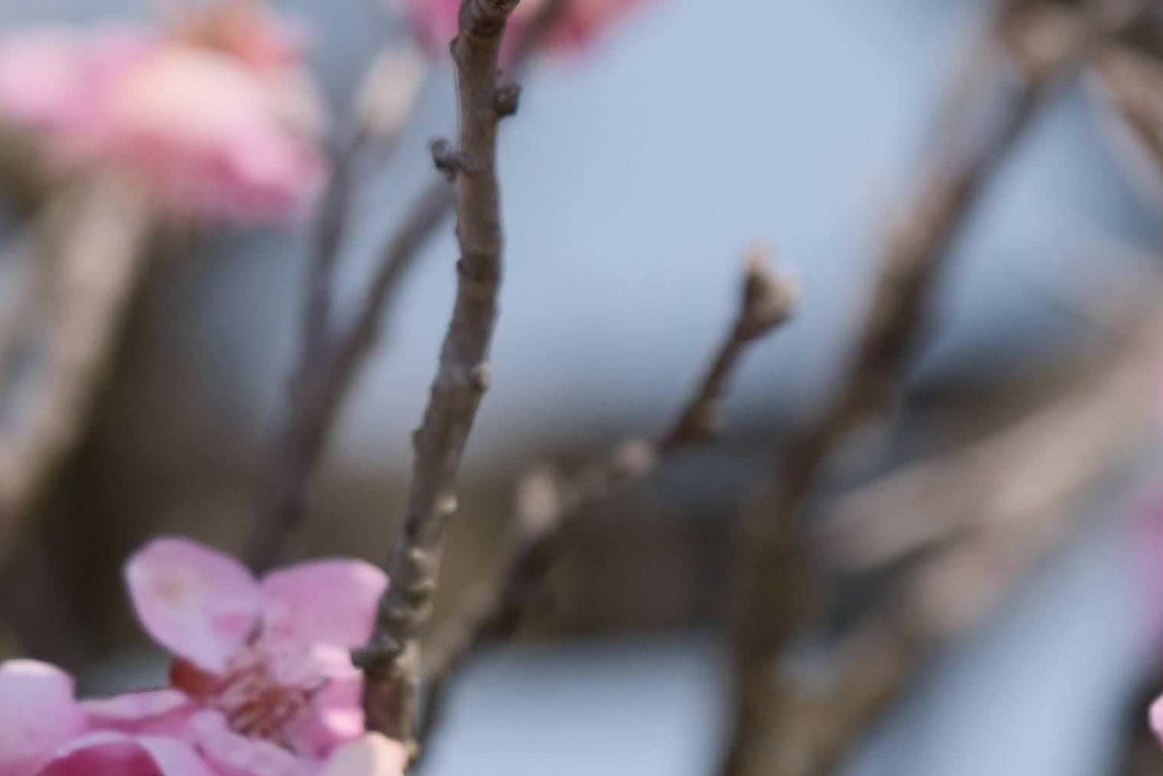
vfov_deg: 2.0
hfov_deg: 3.0
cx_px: 640
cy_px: -393
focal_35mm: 681
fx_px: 22001
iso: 500
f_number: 3.2
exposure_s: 1/3500
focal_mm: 140
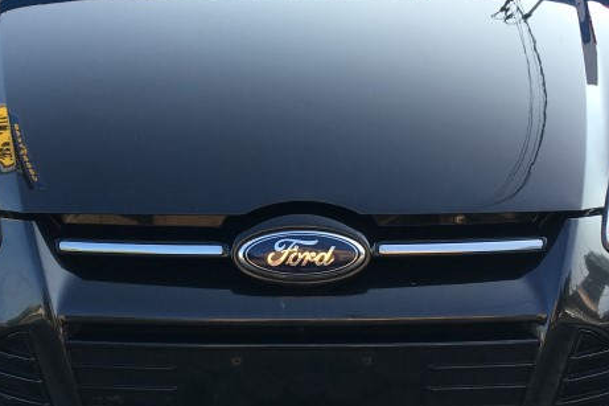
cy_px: 161
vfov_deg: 20.3
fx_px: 1133
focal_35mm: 67
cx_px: 240
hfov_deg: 30.0
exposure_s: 1/215
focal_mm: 4.15
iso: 25
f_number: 2.2
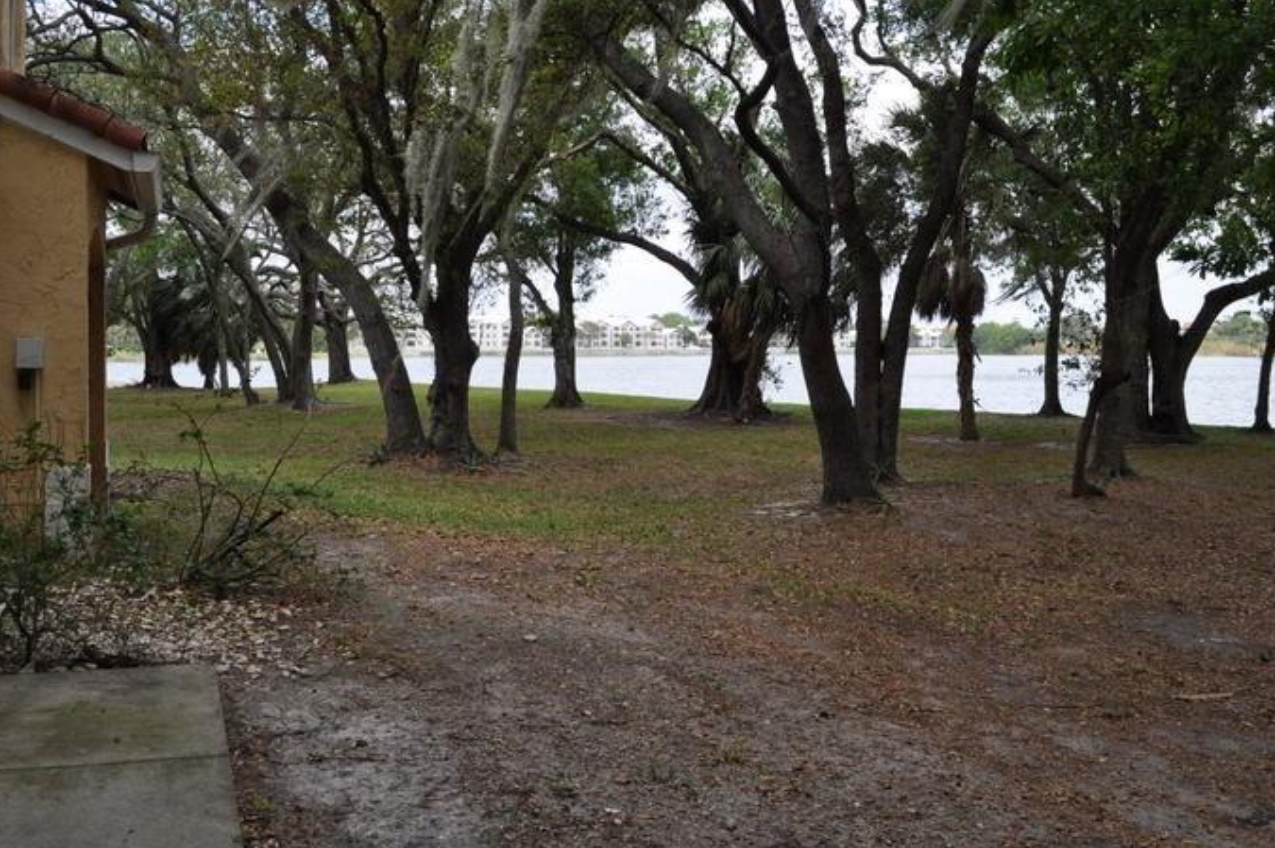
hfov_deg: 58.7
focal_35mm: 32
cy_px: 359
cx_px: 667
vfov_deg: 40.9
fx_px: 1132
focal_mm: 18
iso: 200
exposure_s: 1/200
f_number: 7.1
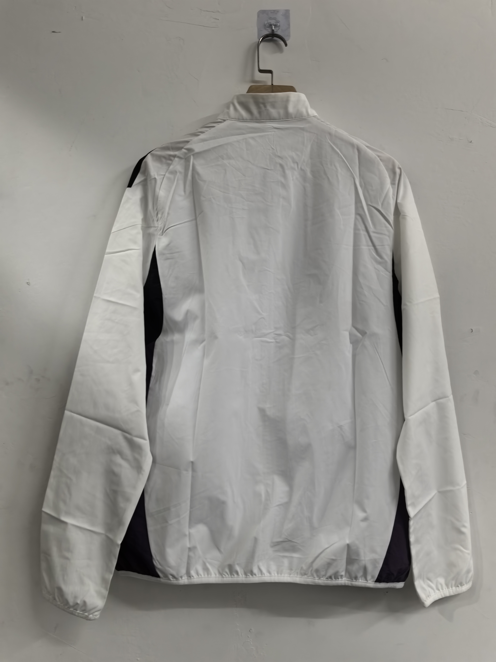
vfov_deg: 65.3
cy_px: 331
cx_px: 248
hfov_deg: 51.4
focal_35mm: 27
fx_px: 516
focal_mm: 6.98
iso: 320
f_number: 2
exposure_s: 1/33.3
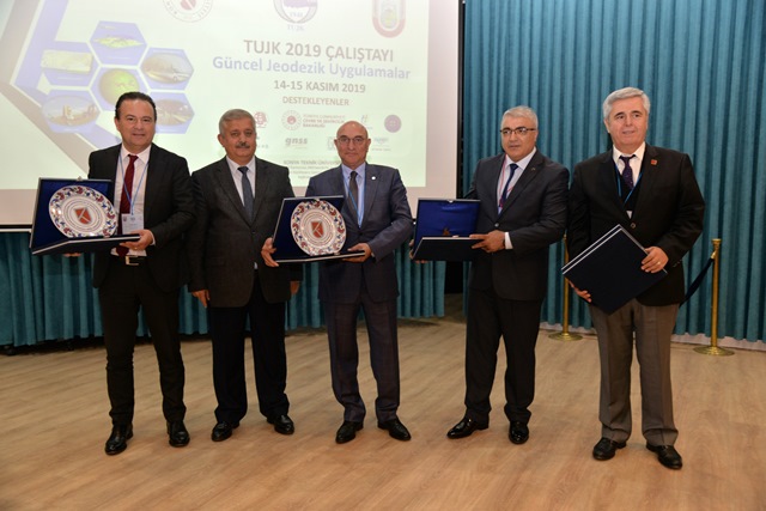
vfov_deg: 42.3
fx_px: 660
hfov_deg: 60.3
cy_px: 256
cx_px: 383
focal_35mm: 31
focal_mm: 31
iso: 800
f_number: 4
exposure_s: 1/60
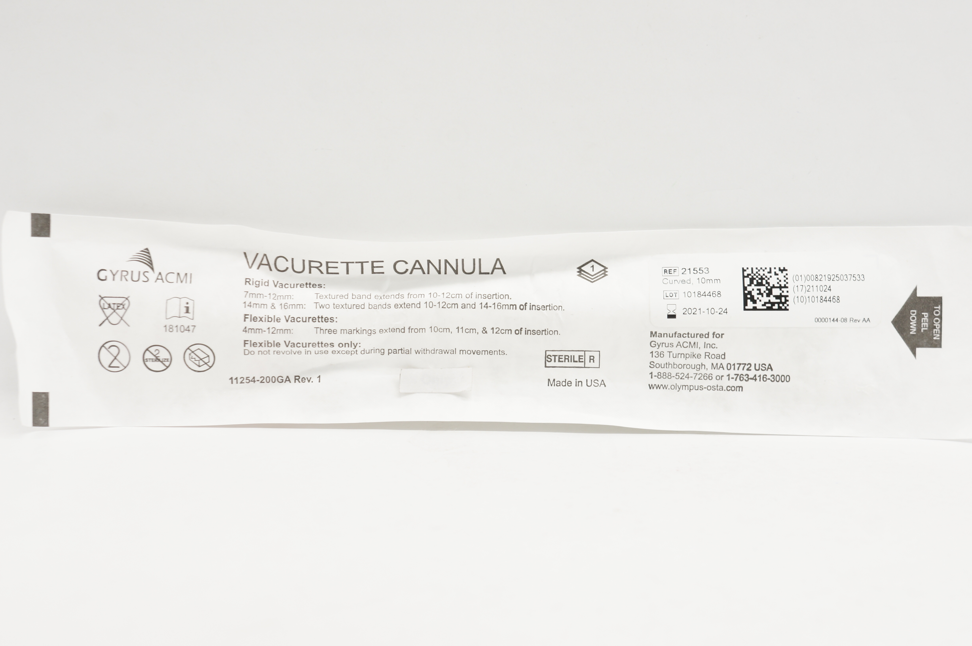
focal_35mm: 82
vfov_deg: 16.5
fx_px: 2225
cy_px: 323
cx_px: 486
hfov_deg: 24.6
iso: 200
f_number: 6.3
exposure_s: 1/25
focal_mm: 55
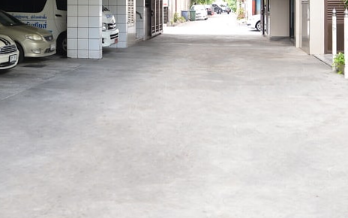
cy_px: -2
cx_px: 128
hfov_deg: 37.3
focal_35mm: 54
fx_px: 512
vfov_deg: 23.0
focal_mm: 24
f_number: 2.8
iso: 200
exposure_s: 1/125
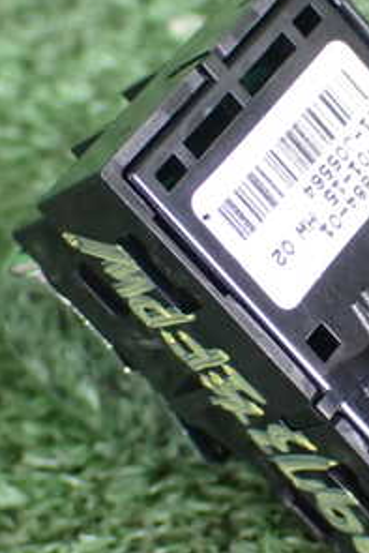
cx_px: 348
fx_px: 2303
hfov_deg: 9.1
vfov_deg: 13.7
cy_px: 287
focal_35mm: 150
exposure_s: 1/60
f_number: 3.9
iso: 1000
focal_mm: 12.73
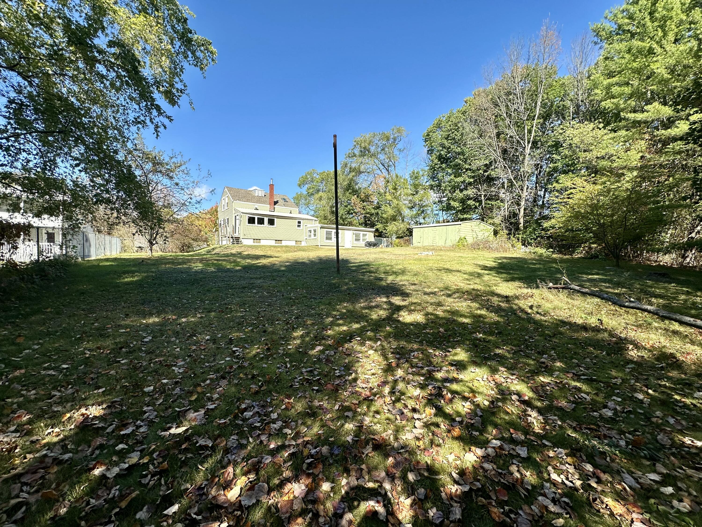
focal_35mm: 14
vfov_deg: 85.7
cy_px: 264
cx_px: 351
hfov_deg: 102.1
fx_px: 284
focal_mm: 2.22
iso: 40
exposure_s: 1/1014
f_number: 2.2
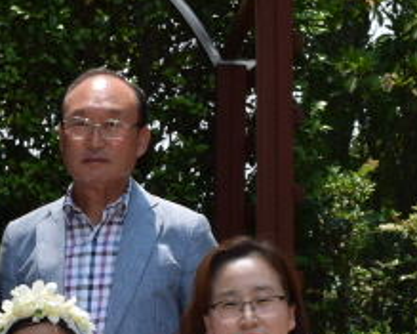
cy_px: 447
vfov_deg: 10.5
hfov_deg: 13.2
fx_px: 1776
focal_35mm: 144
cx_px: -21
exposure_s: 1/200
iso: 100
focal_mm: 22
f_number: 9
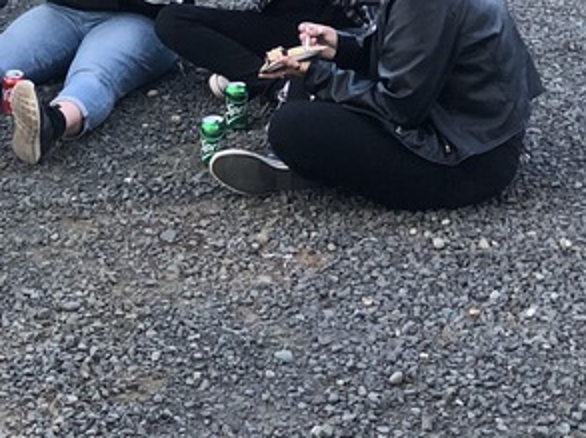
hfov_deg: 19.5
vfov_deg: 14.4
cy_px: -150
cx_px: -4
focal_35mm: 98
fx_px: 1657
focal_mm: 3.99
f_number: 1.8
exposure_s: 1/120
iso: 50
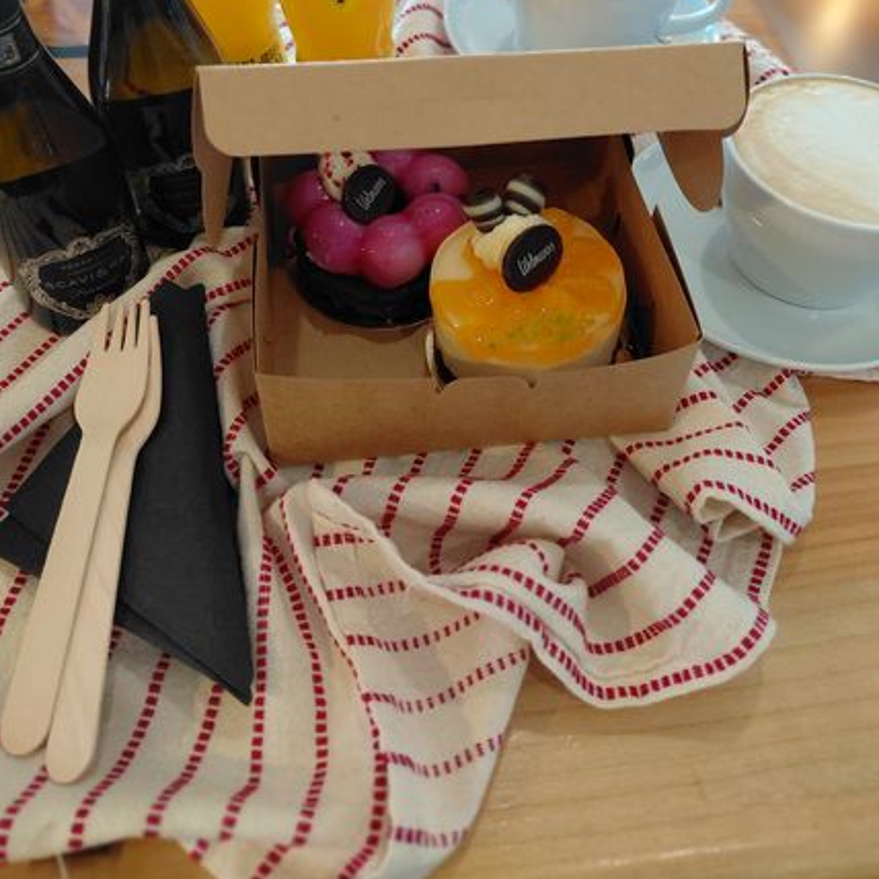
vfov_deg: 51.2
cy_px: 267
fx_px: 891
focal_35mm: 31
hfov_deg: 52.5
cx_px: 446
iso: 320
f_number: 1.8
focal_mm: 4.69
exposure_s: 1/50.1
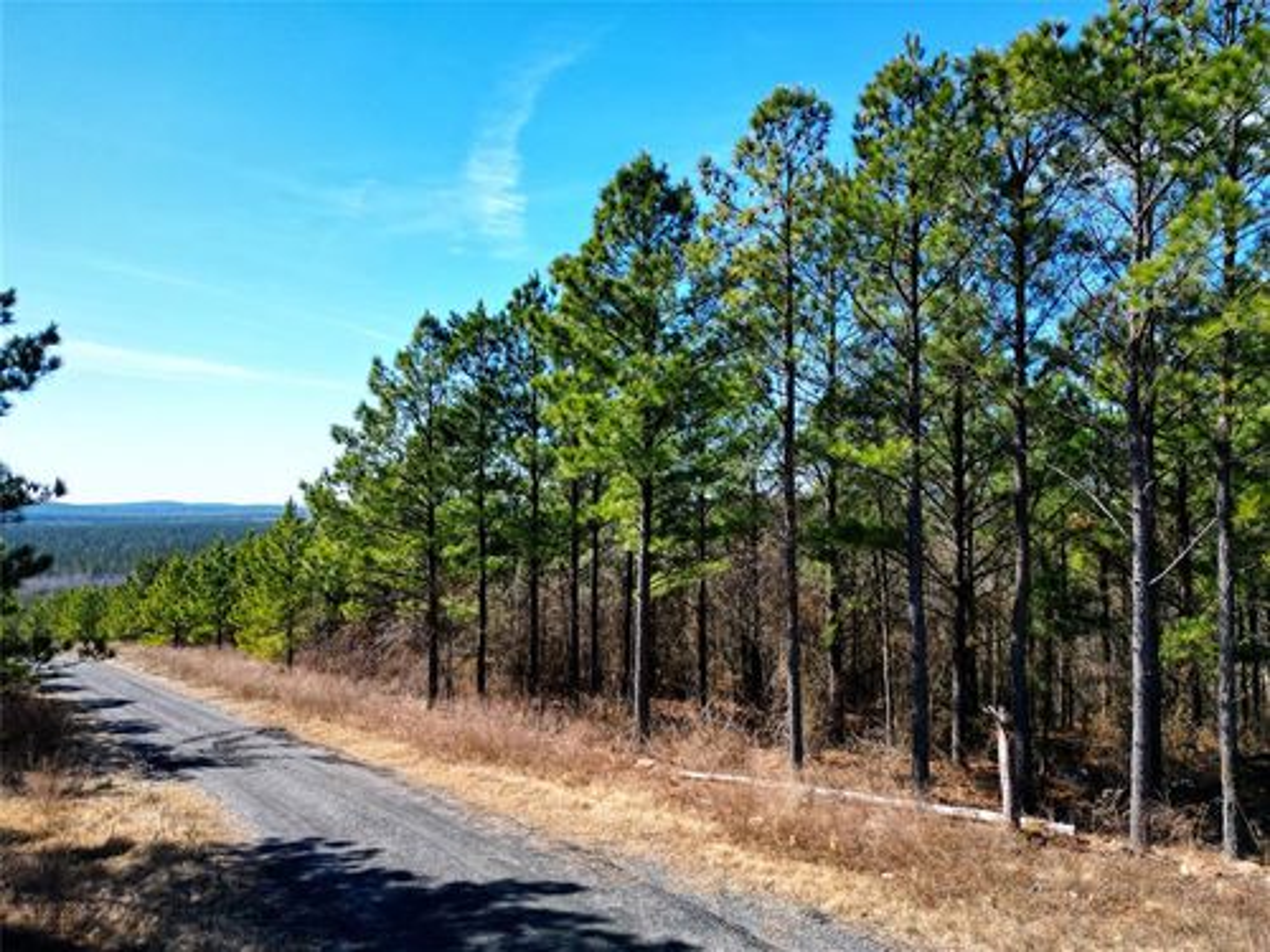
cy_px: 476
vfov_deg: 56.8
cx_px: 635
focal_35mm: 24
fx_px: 881
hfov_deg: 71.6
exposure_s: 1/1600
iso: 130
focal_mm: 6.72
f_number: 1.7
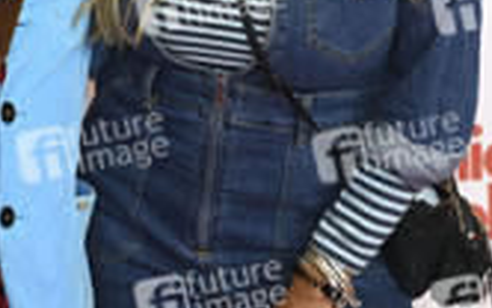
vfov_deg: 6.3
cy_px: -74
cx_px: 132
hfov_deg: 10.1
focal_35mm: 207
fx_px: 2777
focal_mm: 75
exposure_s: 1/125
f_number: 2.8
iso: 250
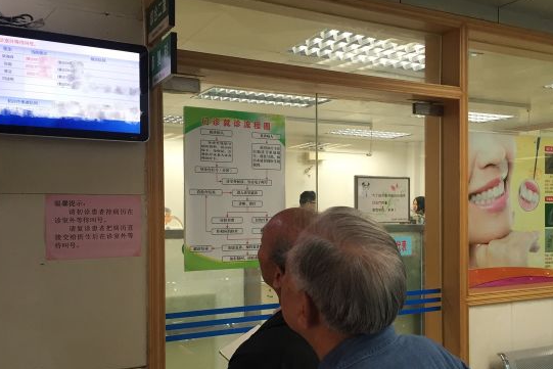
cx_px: 327
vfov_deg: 34.1
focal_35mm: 39
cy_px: 230
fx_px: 599
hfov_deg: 49.3
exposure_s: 1/33
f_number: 2.2
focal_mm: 4.15
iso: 50
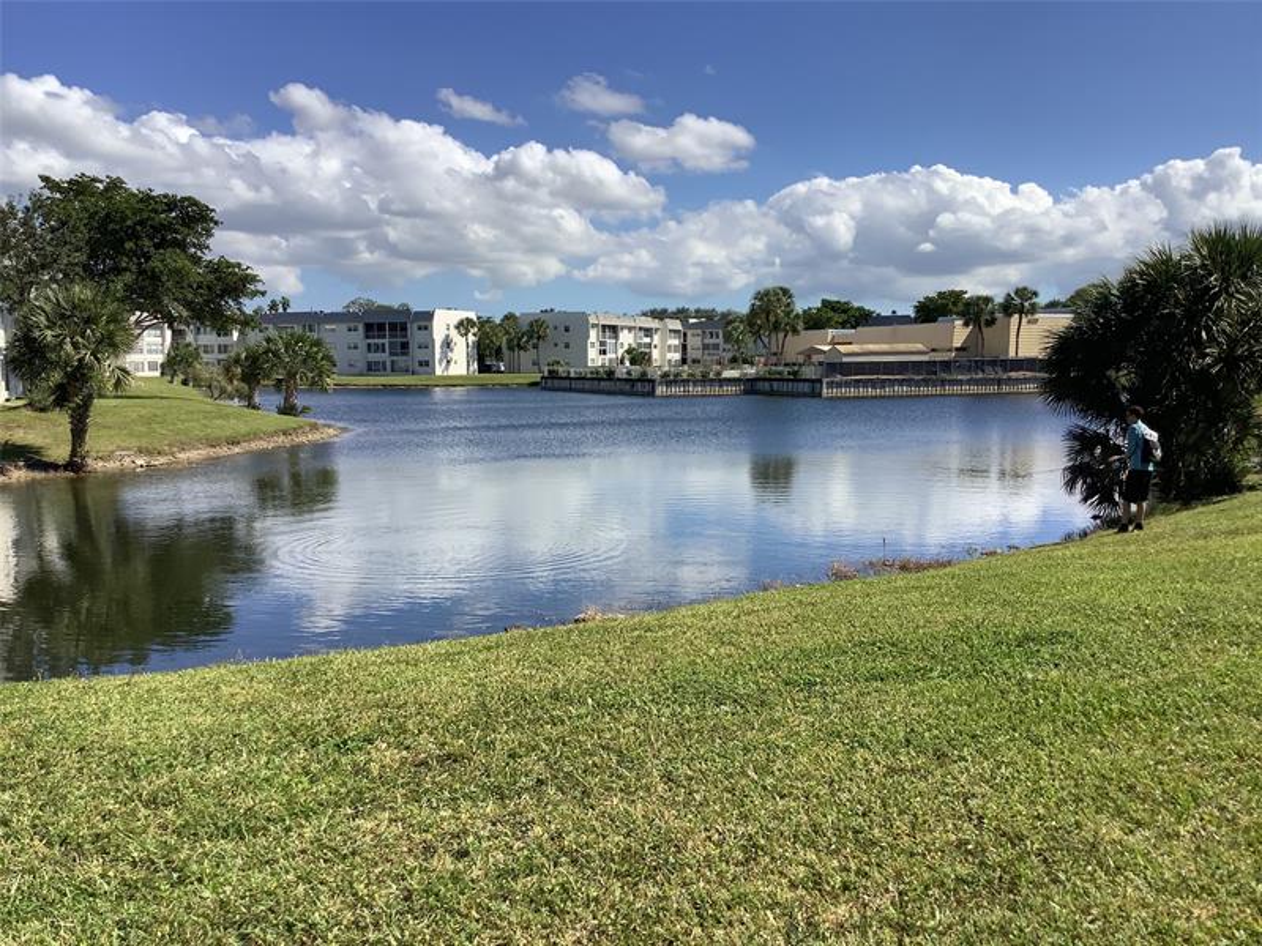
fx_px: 1130
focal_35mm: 31
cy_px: 473
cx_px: 631
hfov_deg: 58.4
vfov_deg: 45.4
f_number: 2.4
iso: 25
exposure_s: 1/1698
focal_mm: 3.3
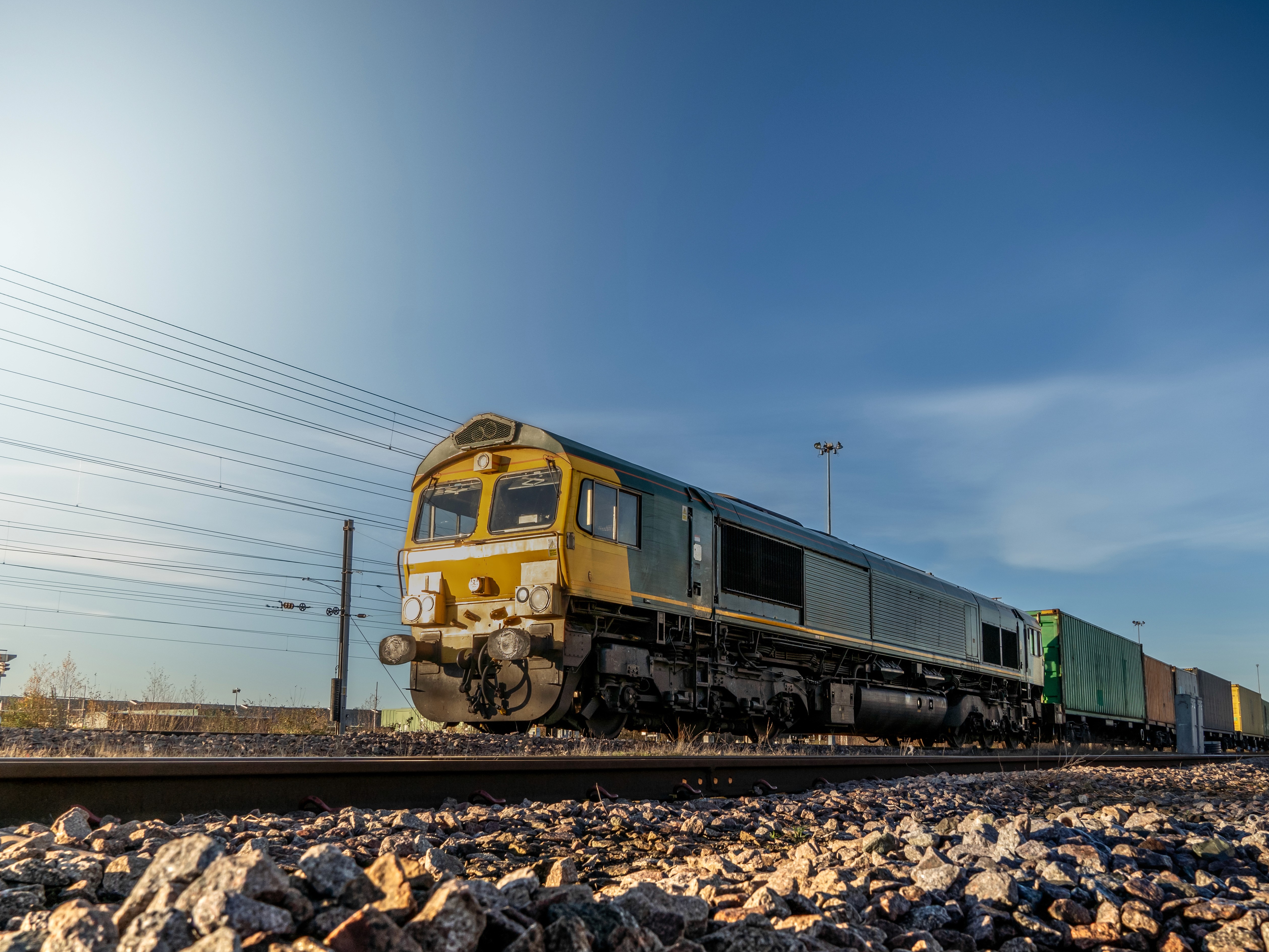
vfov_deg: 45.4
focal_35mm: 31
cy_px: 482
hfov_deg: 58.2
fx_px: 1137
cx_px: 716
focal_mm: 18
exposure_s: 1/800
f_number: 8
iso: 200
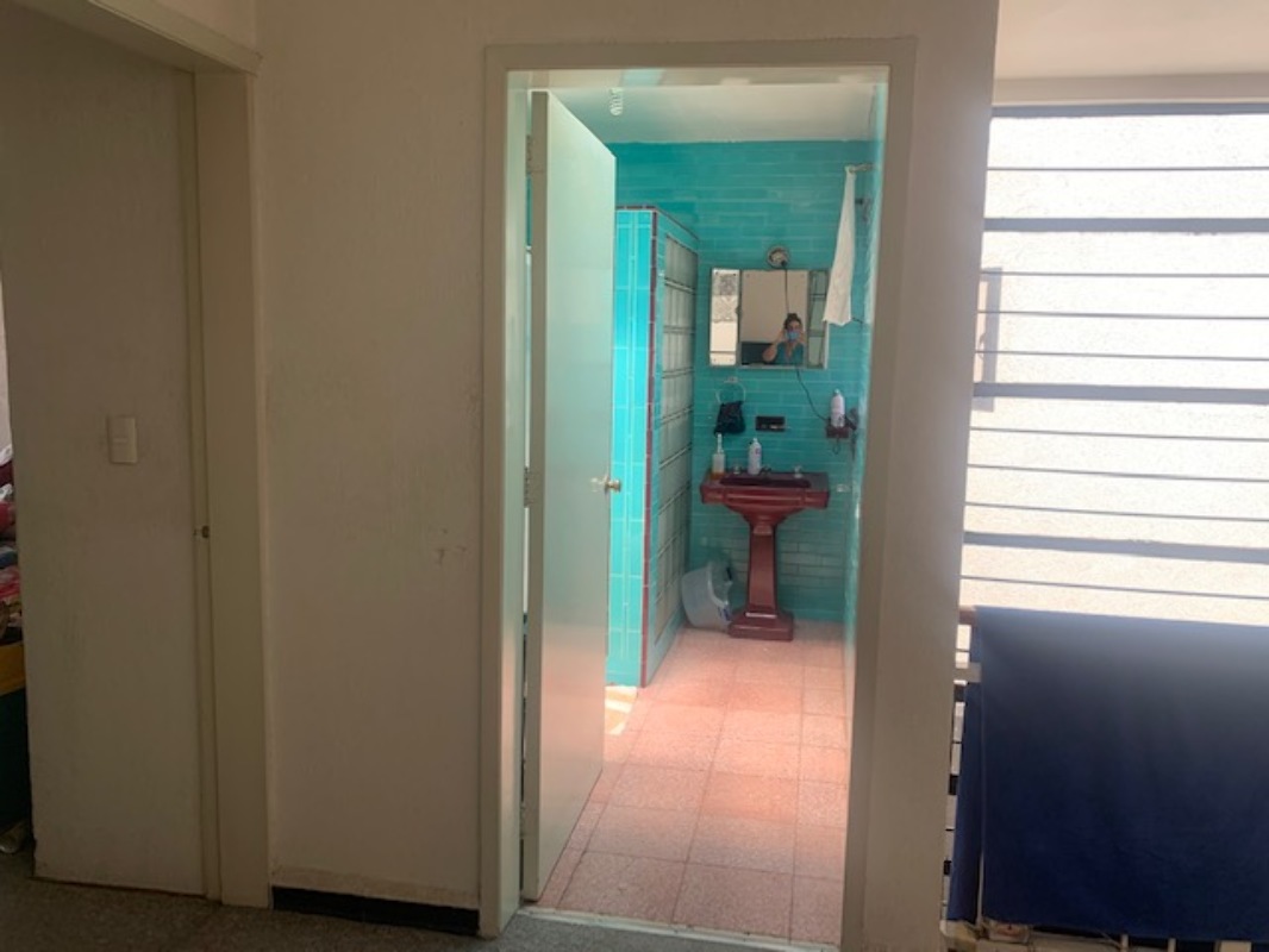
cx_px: 634
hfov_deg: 67.3
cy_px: 476
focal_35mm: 26
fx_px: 953
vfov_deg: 53.1
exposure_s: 1/122
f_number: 1.8
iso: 25
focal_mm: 4.25
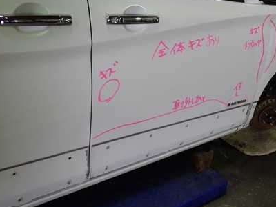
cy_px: 85
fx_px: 359
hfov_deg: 41.7
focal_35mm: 45
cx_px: 178
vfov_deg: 32.1
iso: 160
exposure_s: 1/60
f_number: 2.3
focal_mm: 5.4
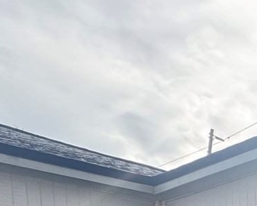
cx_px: 330
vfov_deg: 20.7
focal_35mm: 58
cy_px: 341
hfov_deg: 27.4
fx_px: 441
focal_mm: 2.22
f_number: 2.2
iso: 40
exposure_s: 1/324
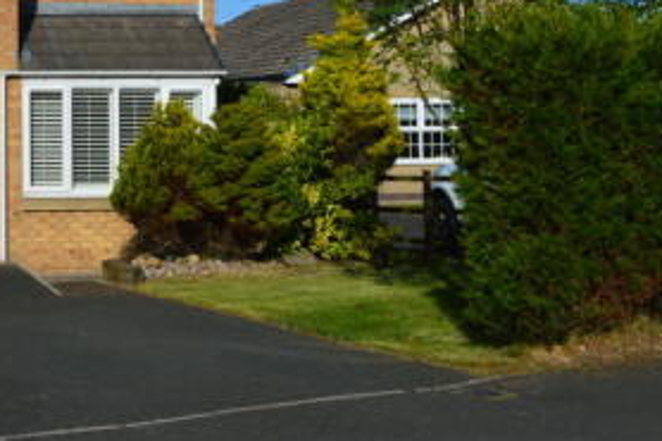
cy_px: 17
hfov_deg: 22.9
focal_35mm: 85
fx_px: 1562
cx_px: -7
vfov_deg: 15.8
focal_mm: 24
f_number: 11
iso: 200
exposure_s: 1/500
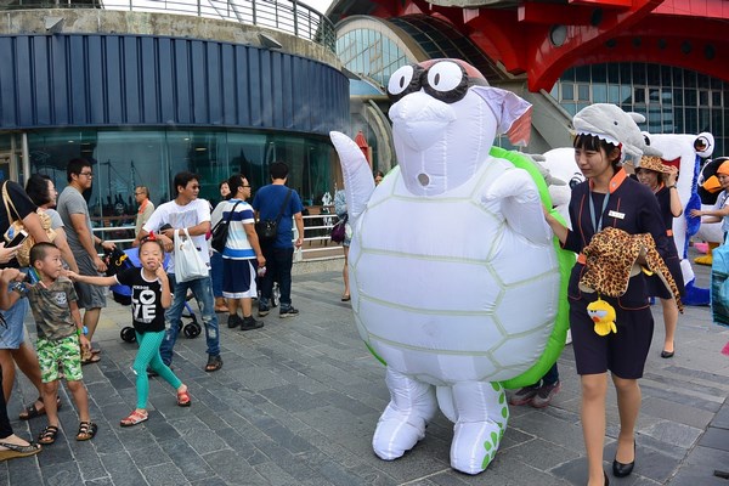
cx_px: 364
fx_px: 587
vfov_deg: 45.0
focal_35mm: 29
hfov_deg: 63.7
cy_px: 243
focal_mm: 11
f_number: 4.5
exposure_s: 1/640
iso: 160
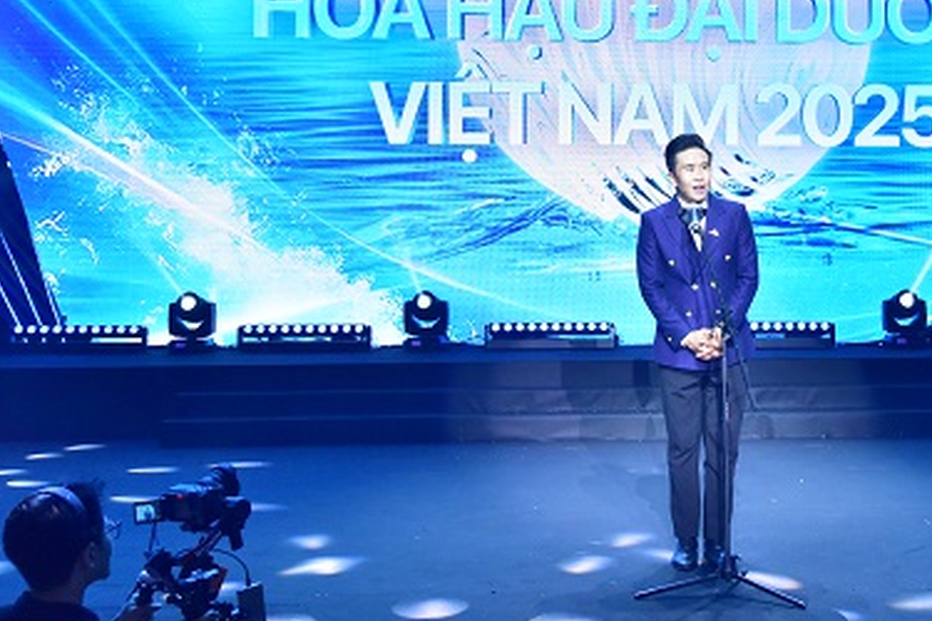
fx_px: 1450
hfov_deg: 35.2
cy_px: 181
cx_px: 636
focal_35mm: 56
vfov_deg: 24.0
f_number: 9
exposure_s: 1/250
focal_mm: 35
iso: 3200
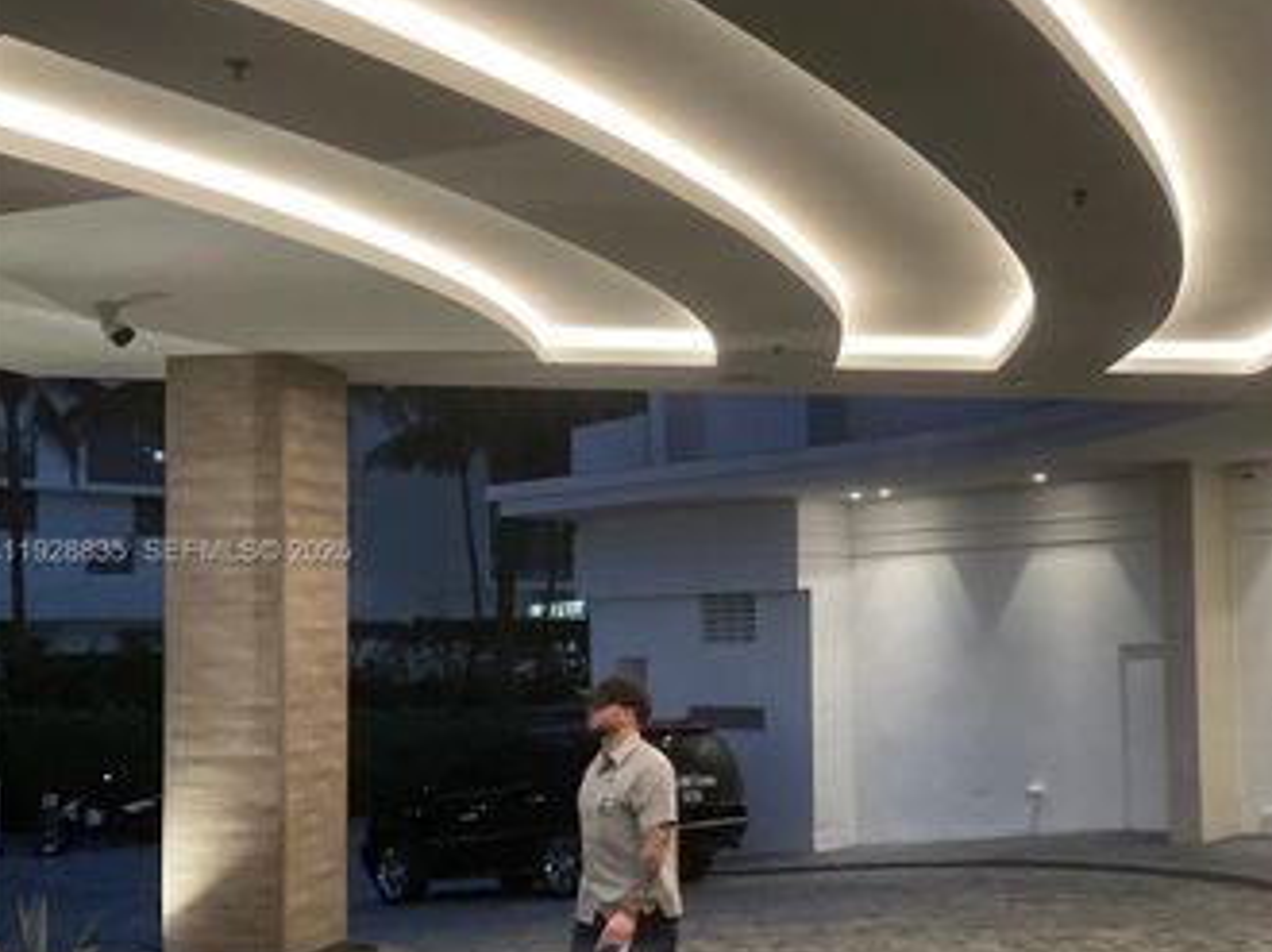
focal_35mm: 44
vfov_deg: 32.8
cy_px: 553
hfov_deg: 41.8
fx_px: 1616
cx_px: 941
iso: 100
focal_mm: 3
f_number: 1.8
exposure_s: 1/60
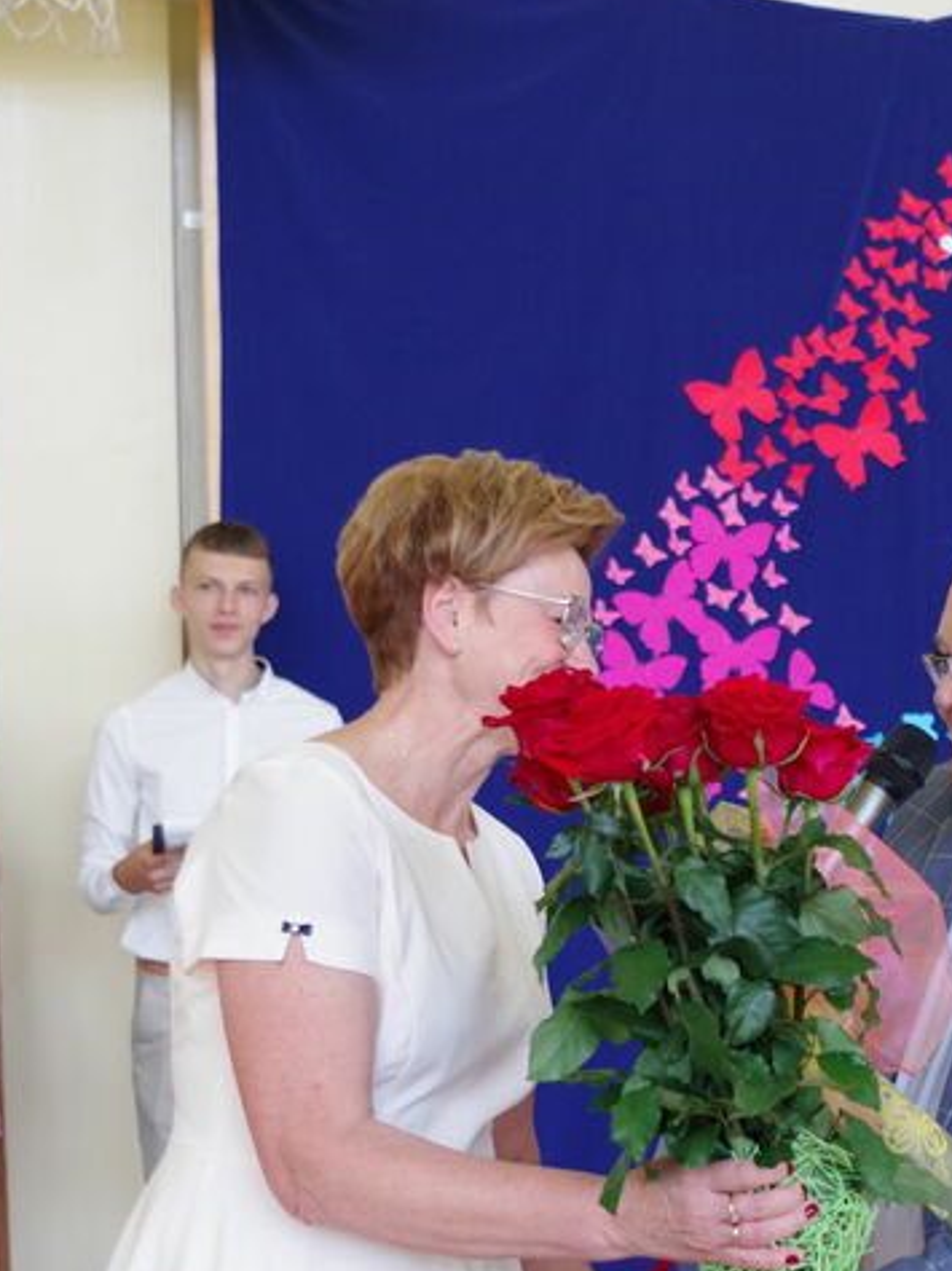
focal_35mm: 69
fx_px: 2532
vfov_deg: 28.0
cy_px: 819
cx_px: 807
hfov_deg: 21.0
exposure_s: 1/100
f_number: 4
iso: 1600
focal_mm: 23.13
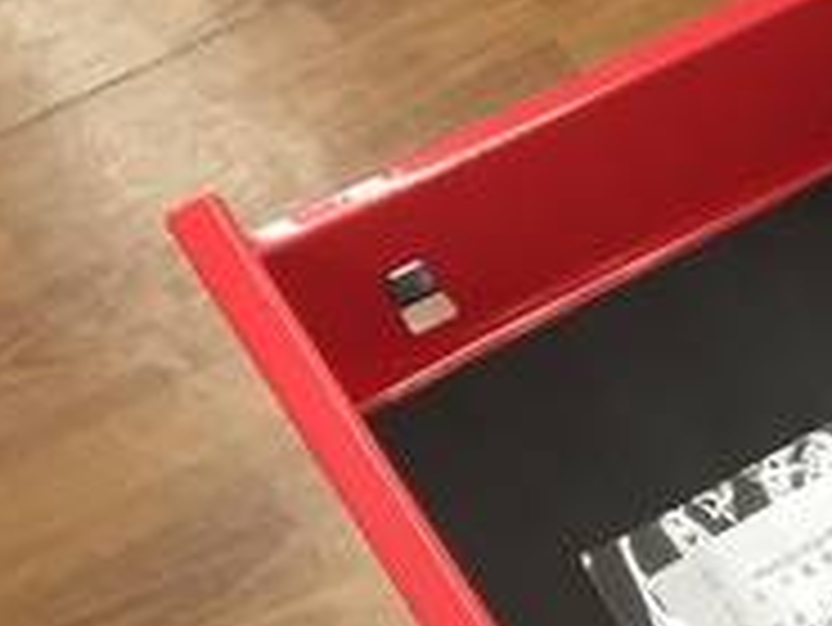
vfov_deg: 10.5
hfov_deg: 11.7
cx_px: 1934
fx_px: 3391
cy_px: 457
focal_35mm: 141
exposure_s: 1/30
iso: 32
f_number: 2.2
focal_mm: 4.15
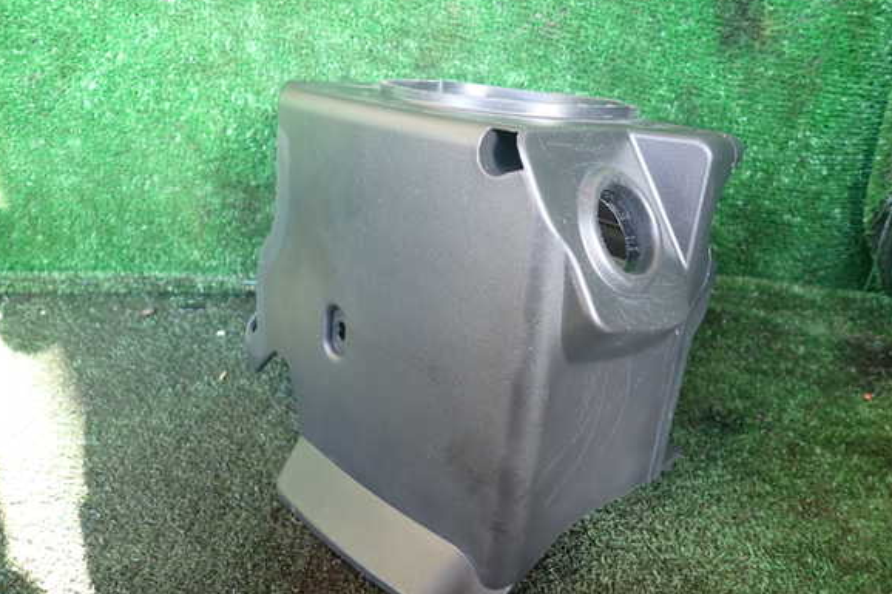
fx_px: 669
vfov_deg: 47.9
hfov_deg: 67.4
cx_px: 446
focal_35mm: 27
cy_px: 299
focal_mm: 4.5
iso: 200
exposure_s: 1/50
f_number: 2
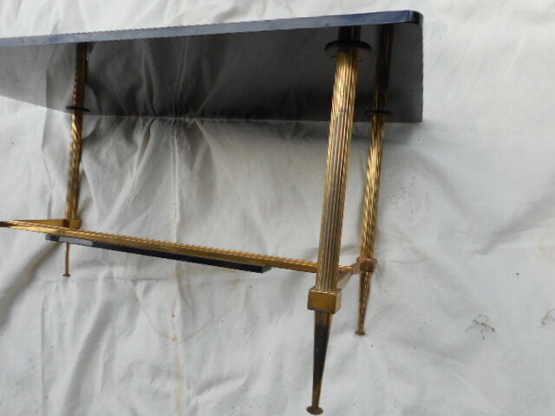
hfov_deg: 69.4
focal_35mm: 25
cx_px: 278
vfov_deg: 54.9
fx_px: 401
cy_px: 208
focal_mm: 4.5
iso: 80
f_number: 3.7
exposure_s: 1/250
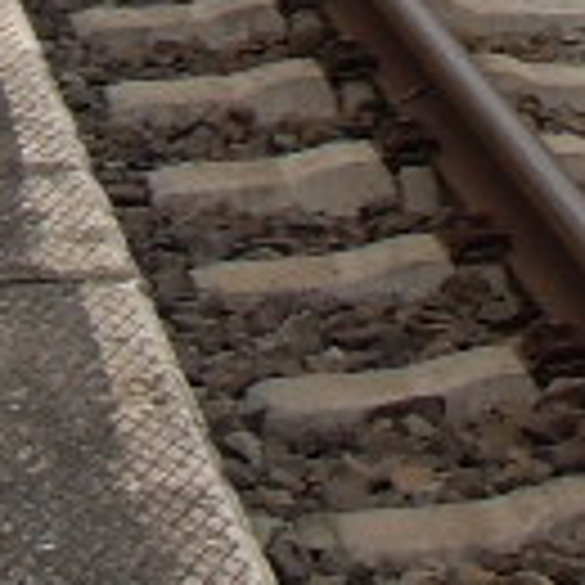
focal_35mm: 236
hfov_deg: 7.2
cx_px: 1130
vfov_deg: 6.8
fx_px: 4512
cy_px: -1125
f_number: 2.8
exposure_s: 1/90
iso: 80
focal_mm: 6.3
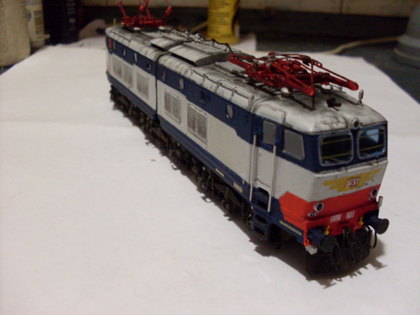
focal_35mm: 38
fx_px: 461
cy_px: 158
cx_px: 210
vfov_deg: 37.7
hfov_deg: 49.0
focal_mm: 6.3
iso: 200
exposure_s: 1/10
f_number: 2.8
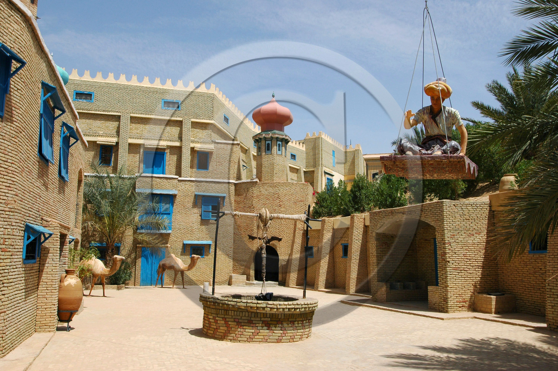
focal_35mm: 30
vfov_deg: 43.5
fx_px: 464
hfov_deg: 62.0
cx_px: 279
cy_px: 186
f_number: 10
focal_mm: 20
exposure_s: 1/400
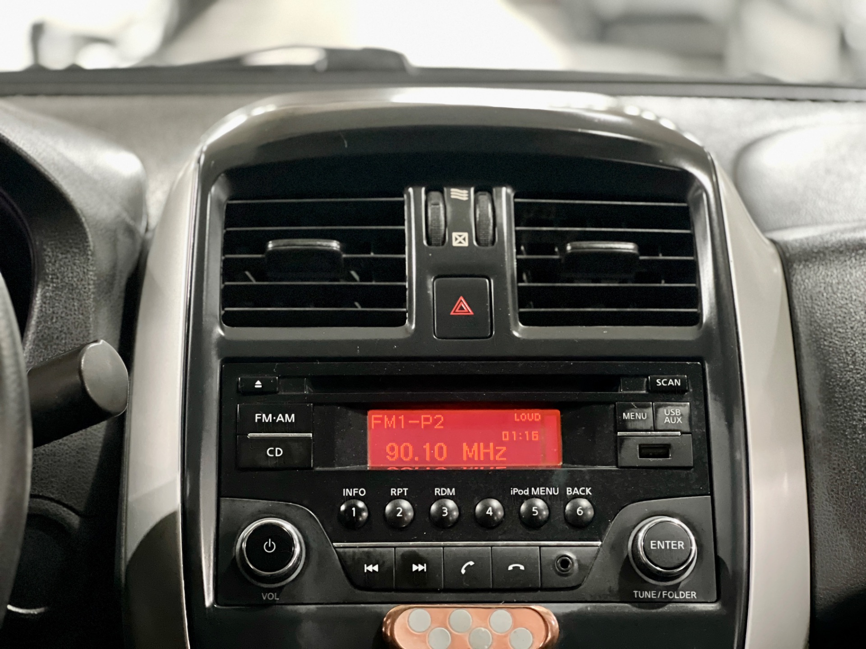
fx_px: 1926
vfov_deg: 19.1
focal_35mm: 77
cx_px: 433
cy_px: 324
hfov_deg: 25.3
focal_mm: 9
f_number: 2.8
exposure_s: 1/15
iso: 1000
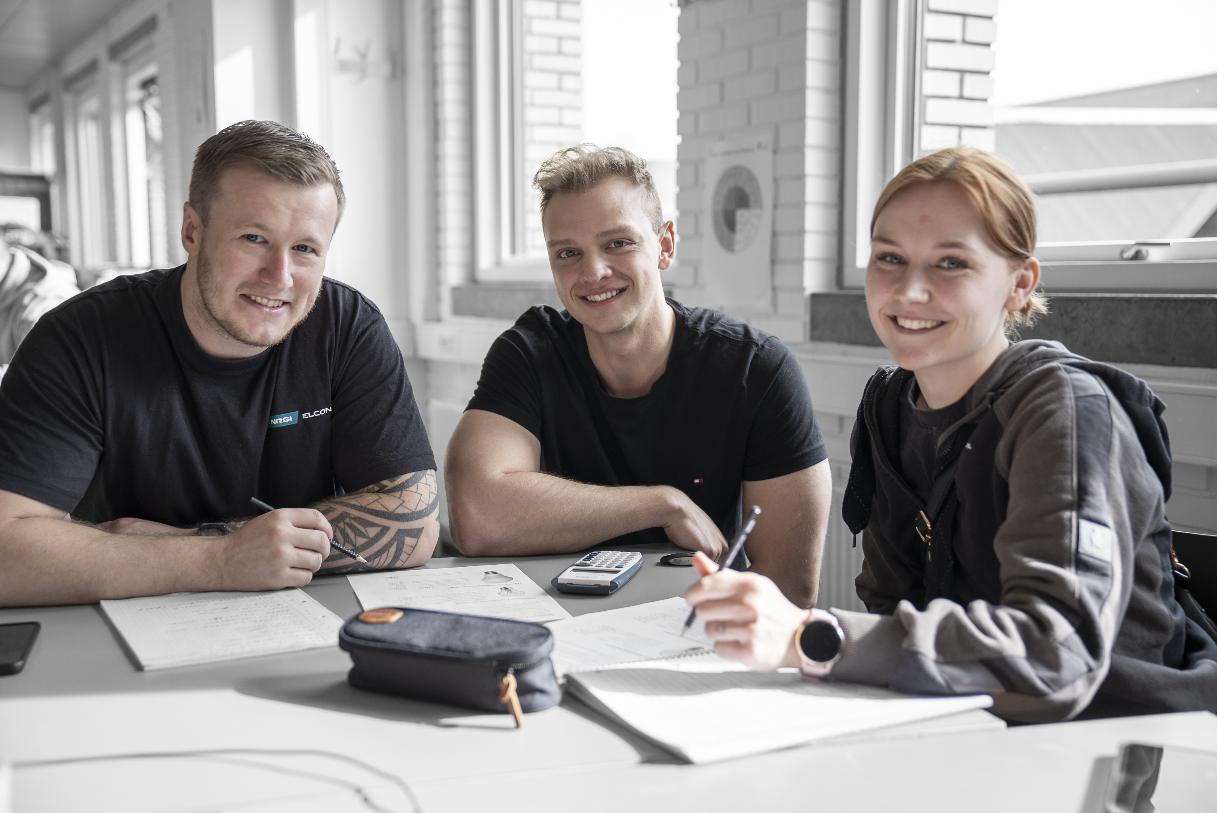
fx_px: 1353
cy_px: 406
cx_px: 608
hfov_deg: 48.4
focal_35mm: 40
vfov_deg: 33.4
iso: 80
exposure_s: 1/80
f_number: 2.8
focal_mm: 40
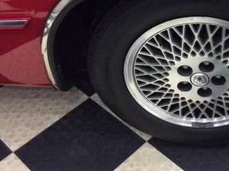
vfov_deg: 23.5
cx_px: 193
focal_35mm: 62
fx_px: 410
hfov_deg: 30.2
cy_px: 61
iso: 100
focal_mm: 3.3
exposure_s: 1/25
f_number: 2.4
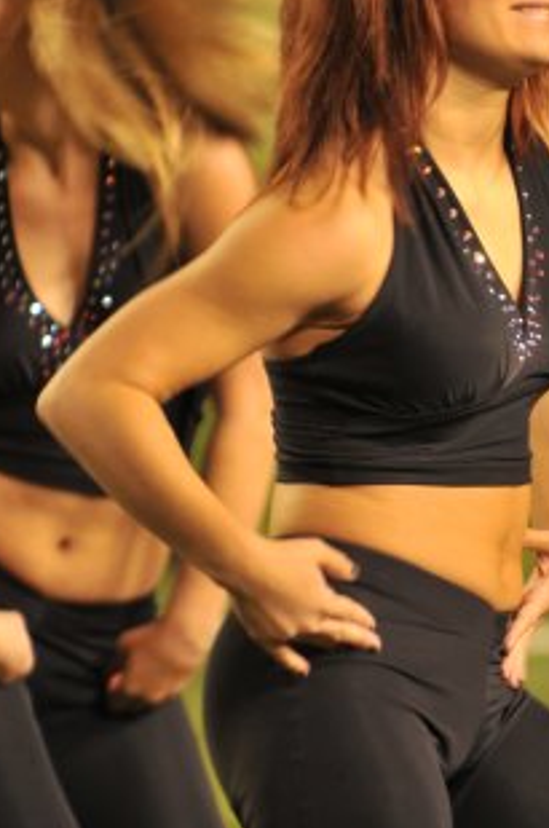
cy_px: 389
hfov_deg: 2.3
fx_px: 13380
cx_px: 499
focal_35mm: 583
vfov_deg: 3.5
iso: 400
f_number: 2.8
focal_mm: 200
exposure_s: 1/60
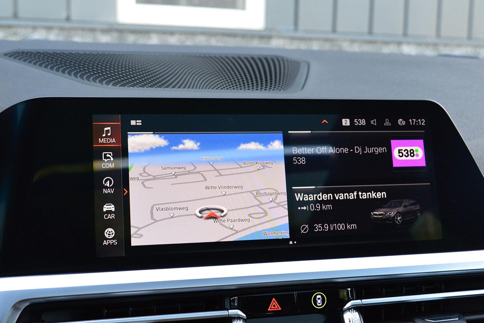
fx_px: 605
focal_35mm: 45
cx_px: 242
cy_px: 162
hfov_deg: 43.6
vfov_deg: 29.9
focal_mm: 30
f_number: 7.1
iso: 800
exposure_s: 1/60
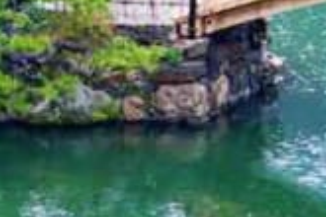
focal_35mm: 295
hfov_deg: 7.0
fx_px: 2675
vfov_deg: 4.5
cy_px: -389
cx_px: 219
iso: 100
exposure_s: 1/60
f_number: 3.5
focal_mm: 31.7
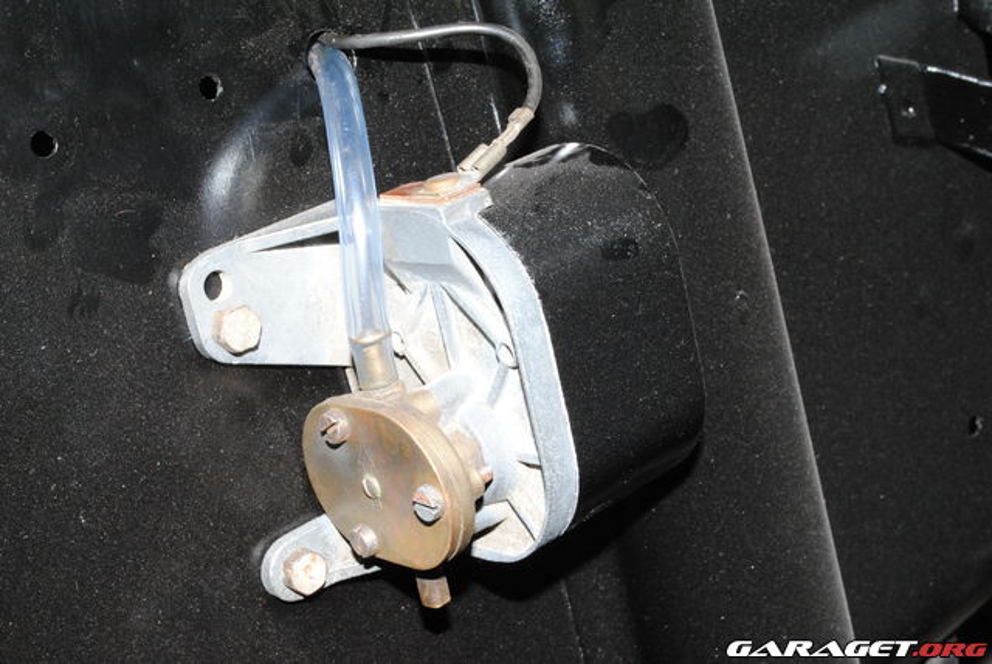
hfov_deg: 35.0
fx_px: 1572
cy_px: 332
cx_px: 496
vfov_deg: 23.8
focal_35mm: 57
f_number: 16
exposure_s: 1/20
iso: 800
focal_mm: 38
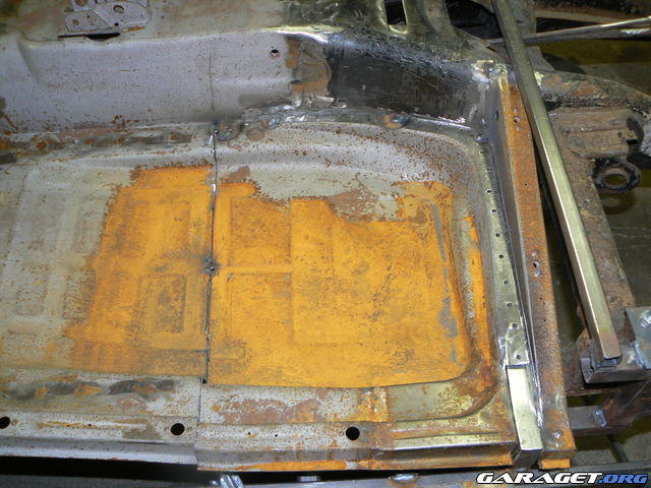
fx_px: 677
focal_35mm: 36
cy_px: 244
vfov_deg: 39.7
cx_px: 326
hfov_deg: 51.4
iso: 100
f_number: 2.8
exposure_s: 1/30
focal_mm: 6
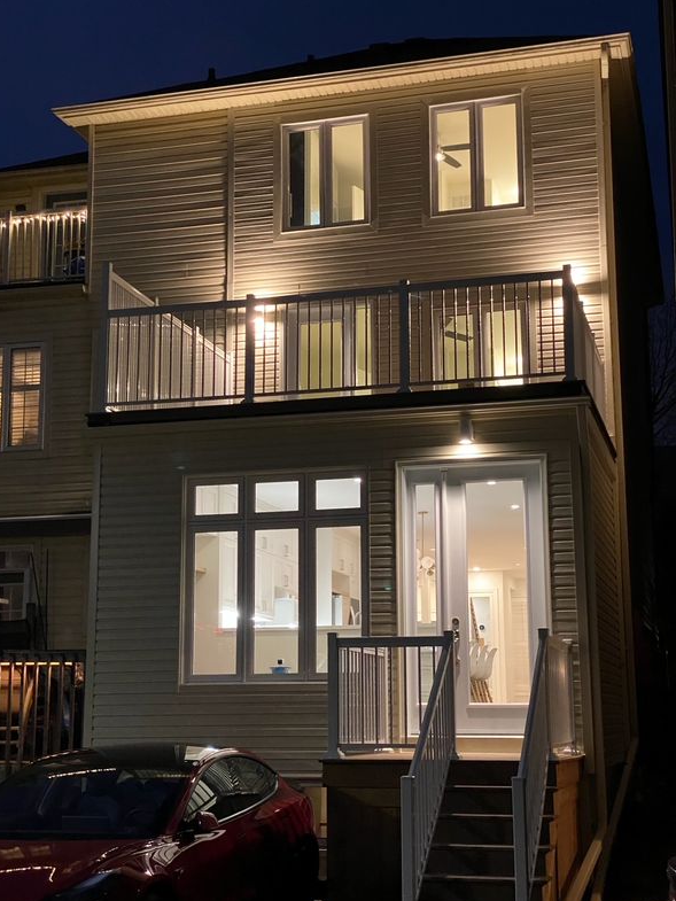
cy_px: 457
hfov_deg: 27.5
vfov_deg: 36.2
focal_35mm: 53
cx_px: 333
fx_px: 1380
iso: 800
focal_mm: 6
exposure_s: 1/30
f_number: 2
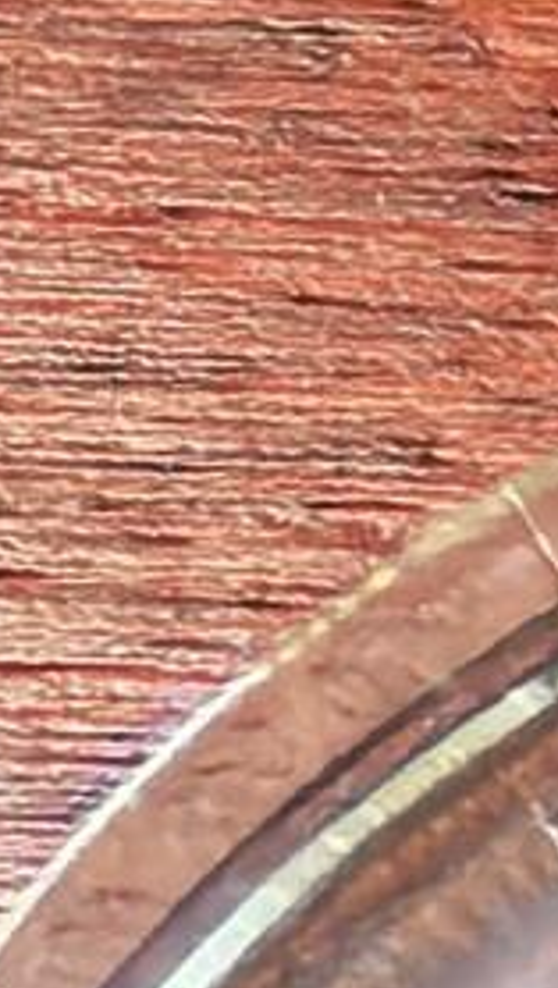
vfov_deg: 11.0
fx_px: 4432
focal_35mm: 169
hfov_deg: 6.6
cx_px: 1614
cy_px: 2282
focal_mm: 1.68
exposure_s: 1/33.3
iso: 320
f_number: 2.2
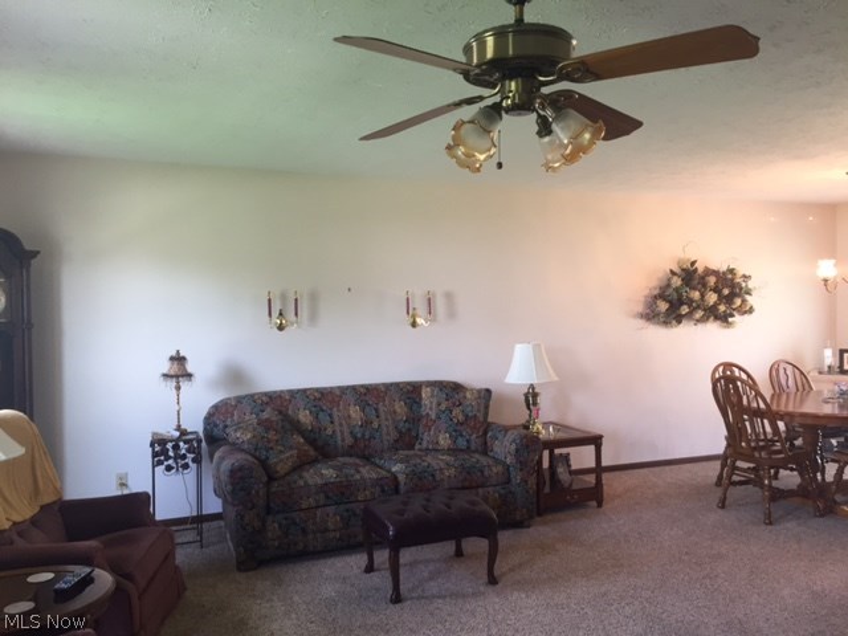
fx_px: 710
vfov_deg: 48.2
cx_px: 424
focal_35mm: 29
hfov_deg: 61.7
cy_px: 318
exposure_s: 1/30
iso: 64
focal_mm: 4.15
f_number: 2.2
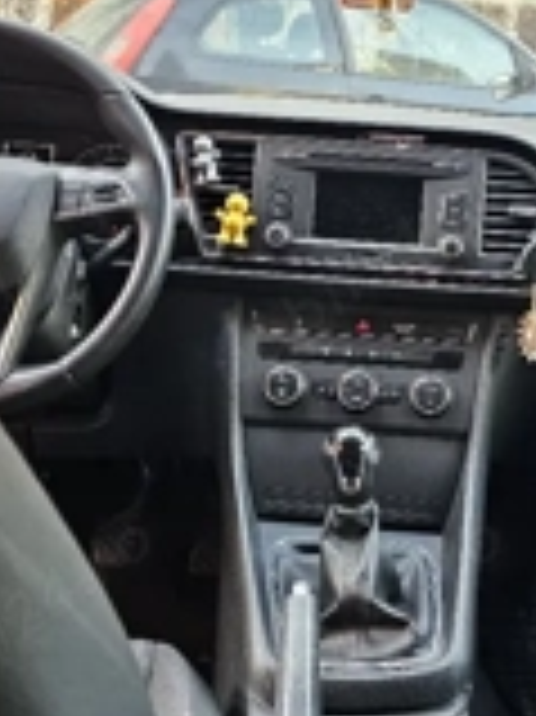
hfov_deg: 24.7
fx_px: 1199
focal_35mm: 58
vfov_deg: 33.2
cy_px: 333
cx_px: 446
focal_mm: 6.3
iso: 200
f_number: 1.7
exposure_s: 1/120
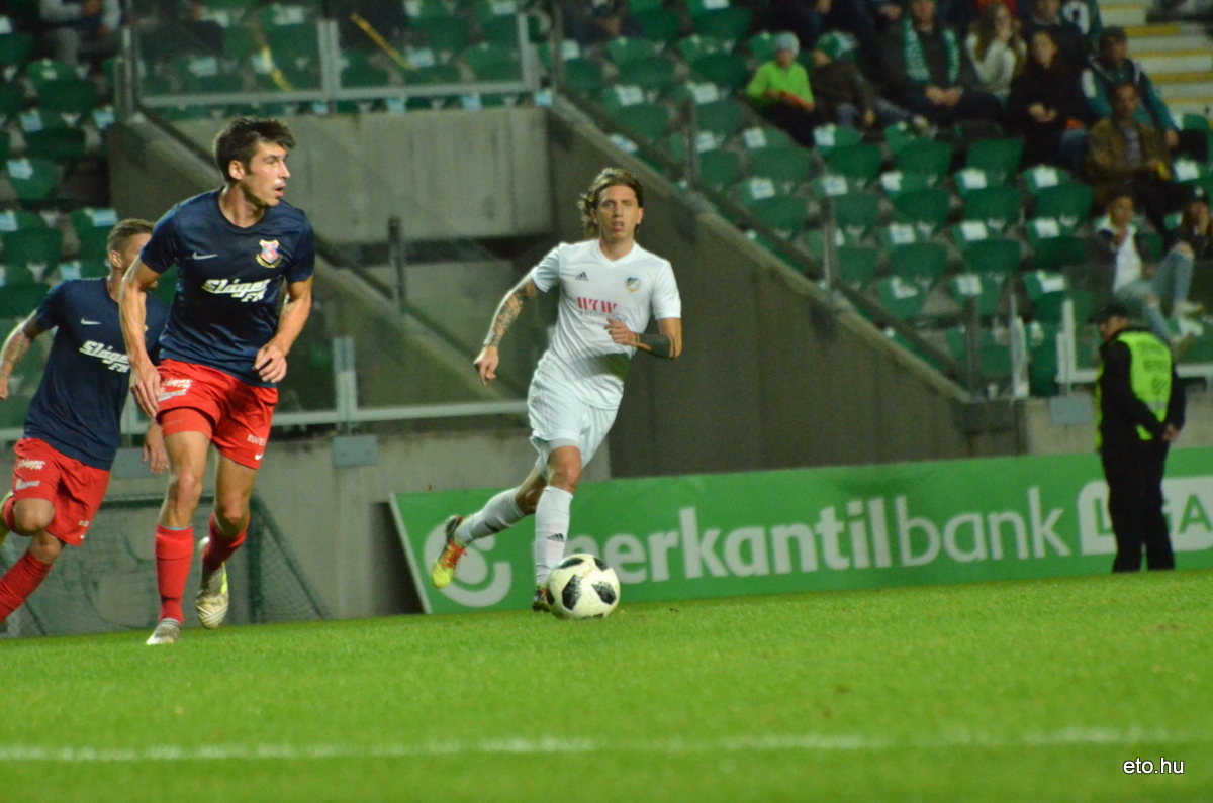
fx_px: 15132
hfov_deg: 4.6
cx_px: 606
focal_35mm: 450
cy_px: 402
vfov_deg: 3.0
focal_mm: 300
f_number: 5.6
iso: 5000
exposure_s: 1/500
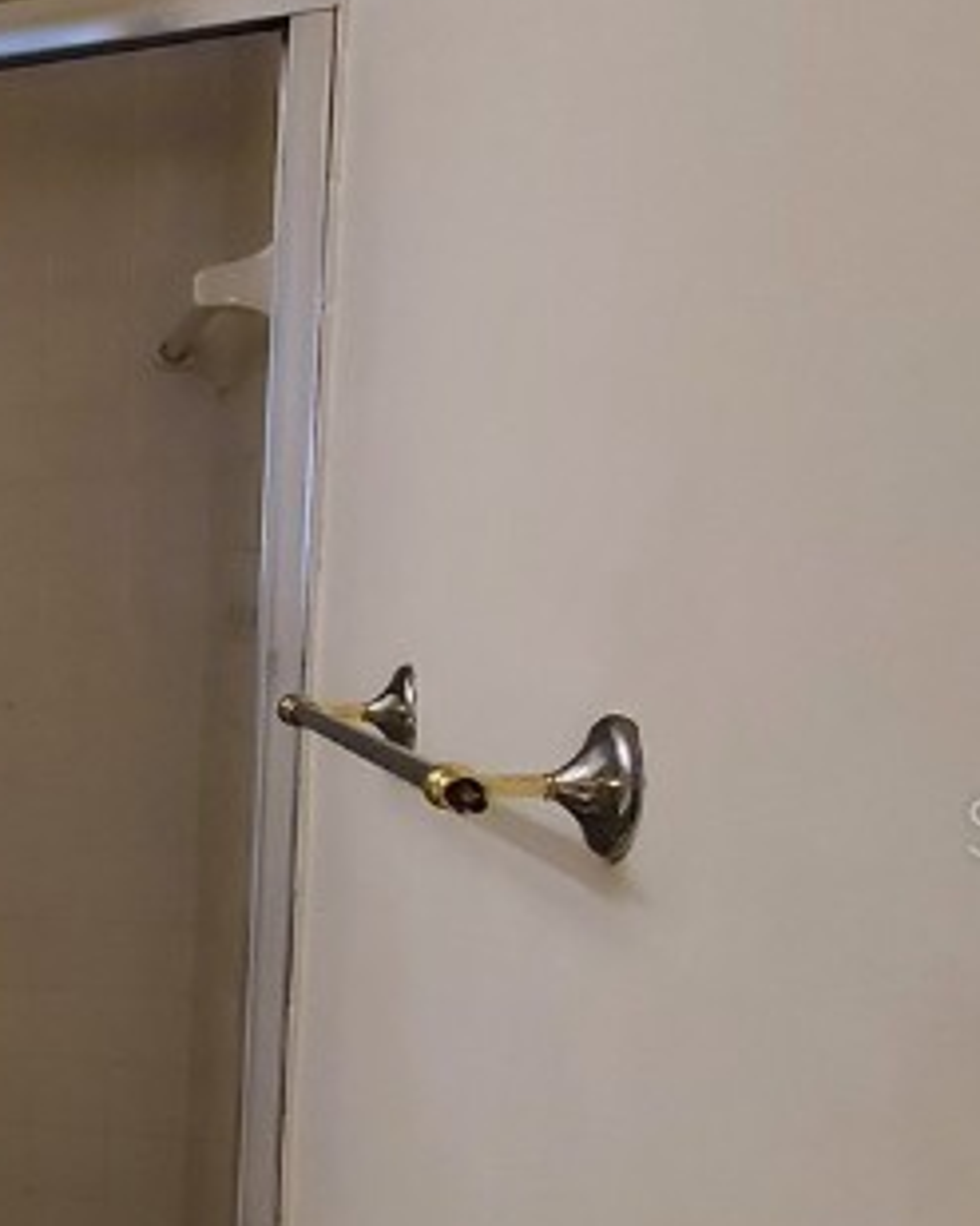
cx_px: -690
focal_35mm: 42
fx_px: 1523
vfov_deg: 43.2
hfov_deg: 23.3
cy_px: 825
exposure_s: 1/60
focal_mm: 1.8
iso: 160
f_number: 2.2
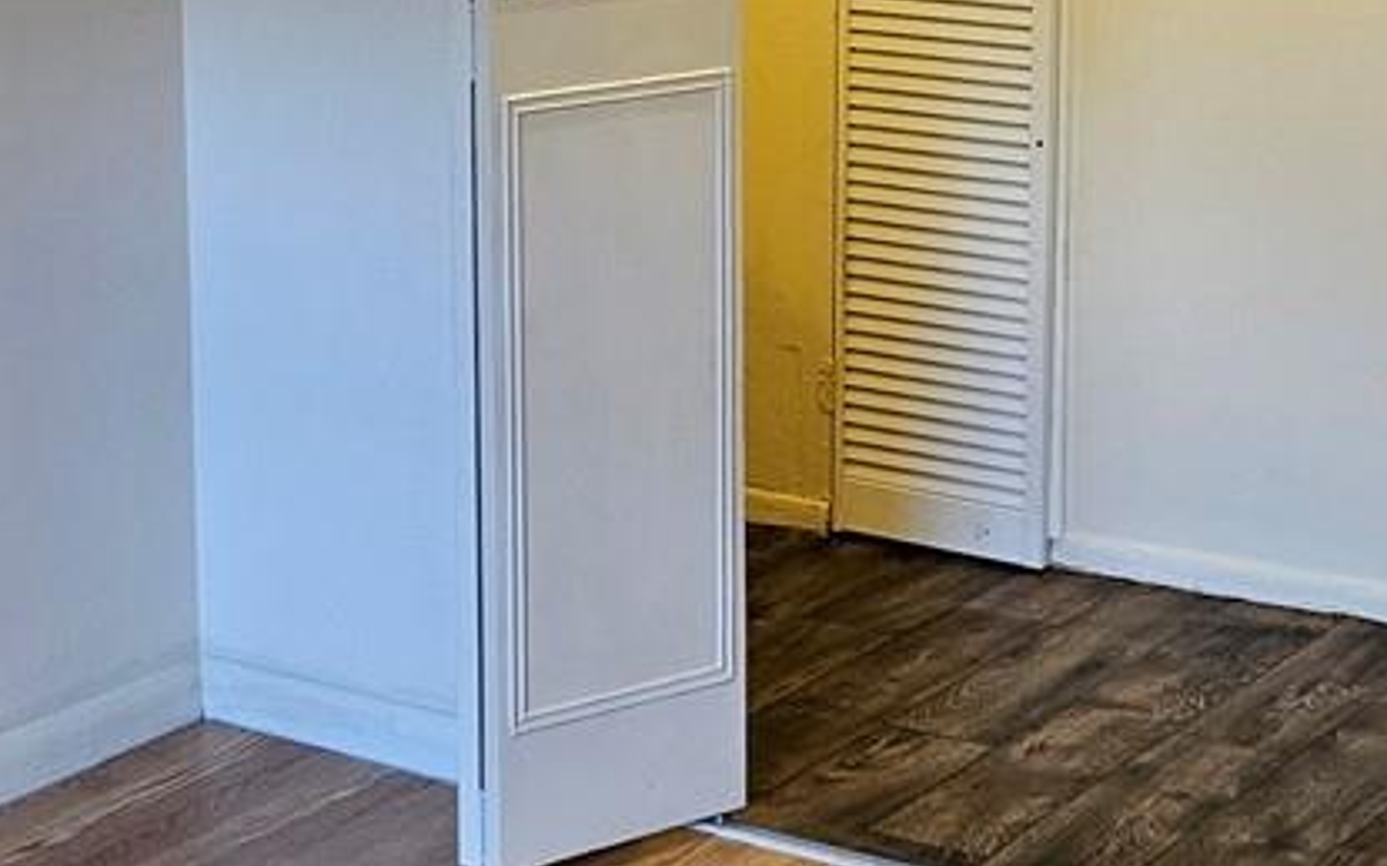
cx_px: 561
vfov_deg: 13.7
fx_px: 3552
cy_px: 40
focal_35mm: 94
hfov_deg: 22.1
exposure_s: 1/120
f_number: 1.8
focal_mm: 5.4
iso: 250
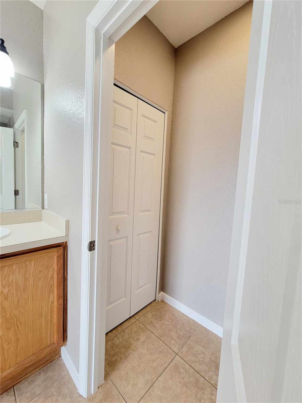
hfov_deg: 89.9
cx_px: 151
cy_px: 202
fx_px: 151
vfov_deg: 106.2
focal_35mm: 13
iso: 100
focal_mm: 2.2
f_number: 2.2
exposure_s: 1/60.2
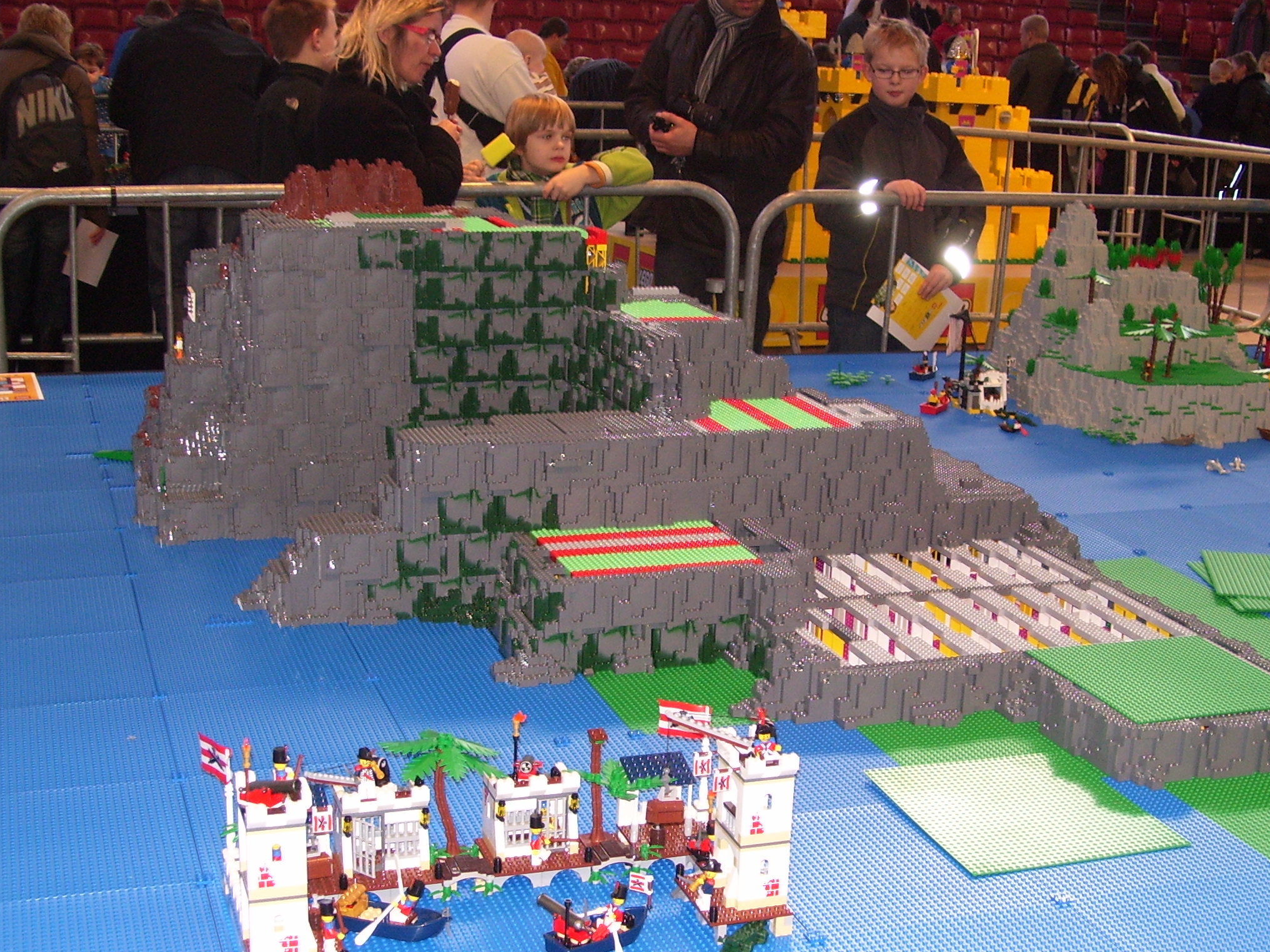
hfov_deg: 37.5
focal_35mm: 51
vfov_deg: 28.6
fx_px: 1871
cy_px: 506
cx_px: 675
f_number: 3
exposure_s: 1/60
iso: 125
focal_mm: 7.6
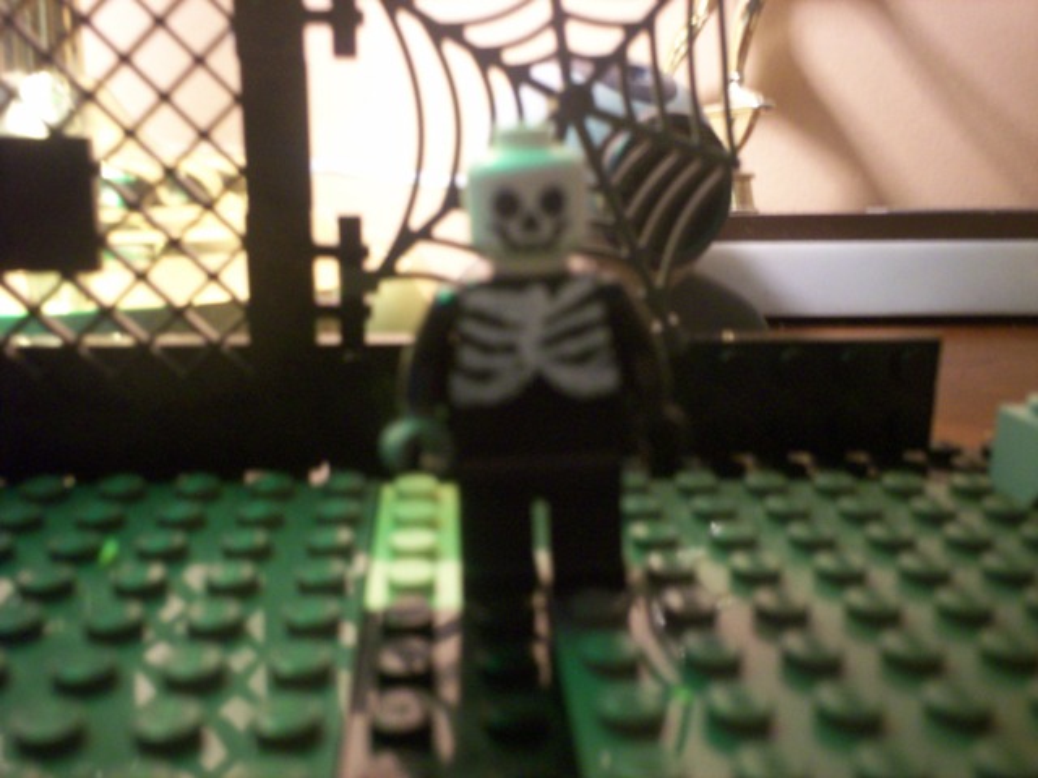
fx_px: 1080
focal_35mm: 36
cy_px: 389
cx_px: 519
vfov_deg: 39.7
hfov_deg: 51.4
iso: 200
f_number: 4.5
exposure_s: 1/4
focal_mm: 6
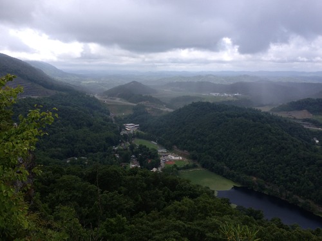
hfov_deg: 52.6
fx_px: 326
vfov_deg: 40.7
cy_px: 120
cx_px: 161
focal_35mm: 35
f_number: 2.4
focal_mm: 4.28
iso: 50
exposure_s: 1/712
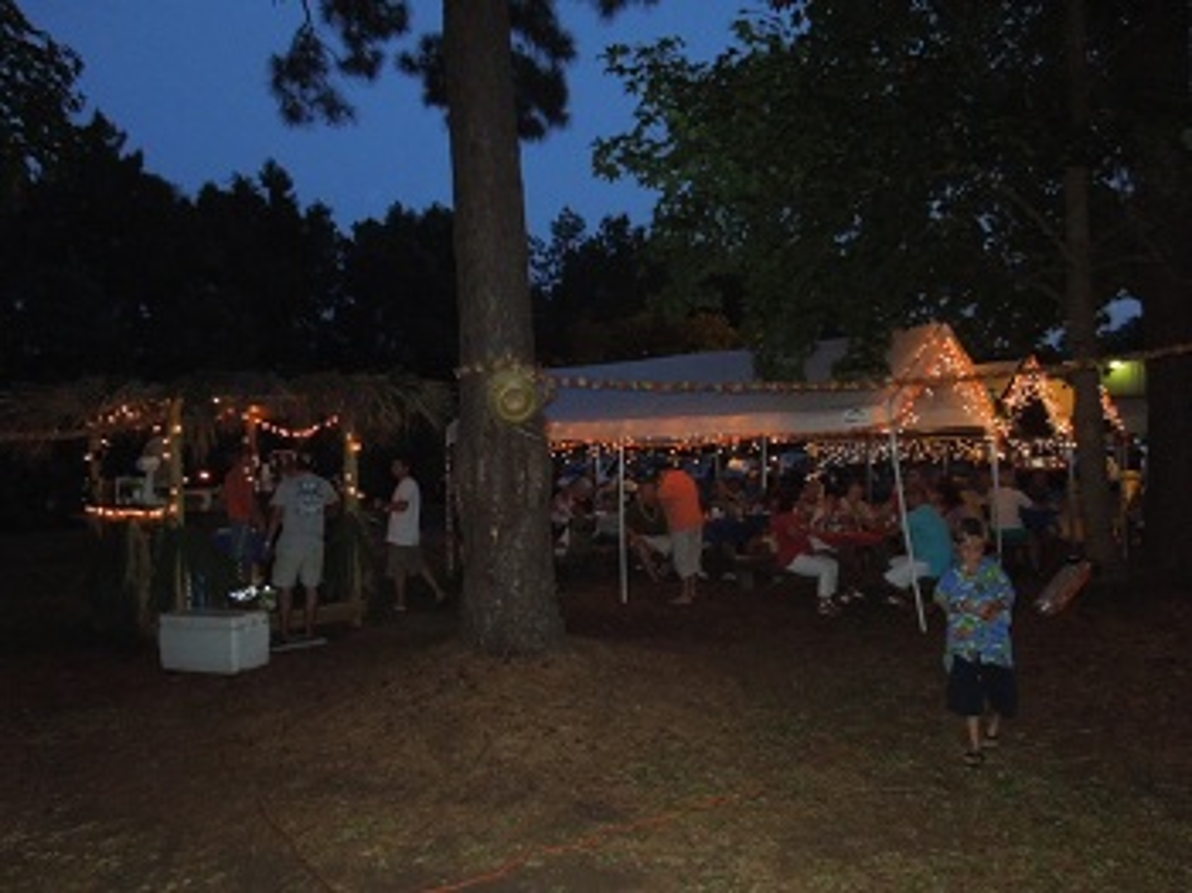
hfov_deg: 69.4
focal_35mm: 25
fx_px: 860
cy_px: 446
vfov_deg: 54.8
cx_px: 596
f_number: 3.3
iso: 800
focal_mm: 4.5
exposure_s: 1/30
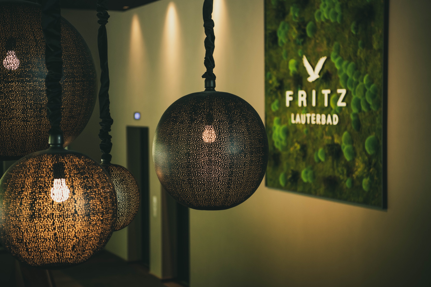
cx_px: 216
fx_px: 838
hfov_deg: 28.8
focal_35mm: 70
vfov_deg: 19.5
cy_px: 144
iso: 640
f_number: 3.2
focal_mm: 70
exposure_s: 1/160
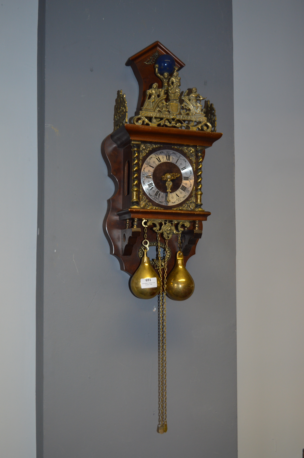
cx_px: 152
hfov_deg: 29.8
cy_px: 229
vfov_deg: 43.6
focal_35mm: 45
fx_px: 571
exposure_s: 1/80
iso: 400
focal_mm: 30
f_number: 4.2
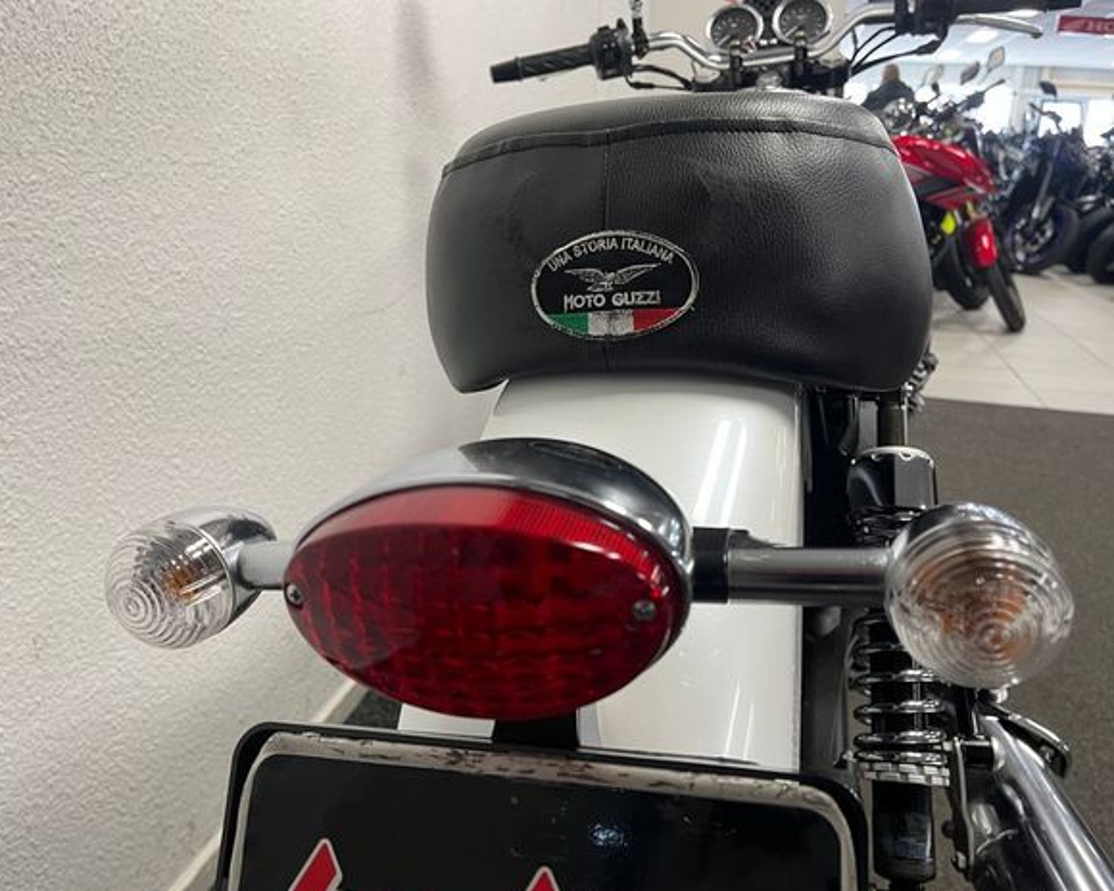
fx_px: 923
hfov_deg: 62.2
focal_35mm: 28
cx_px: 572
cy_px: 459
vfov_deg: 51.5
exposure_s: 1/50
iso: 125
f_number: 1.6
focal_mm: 5.1
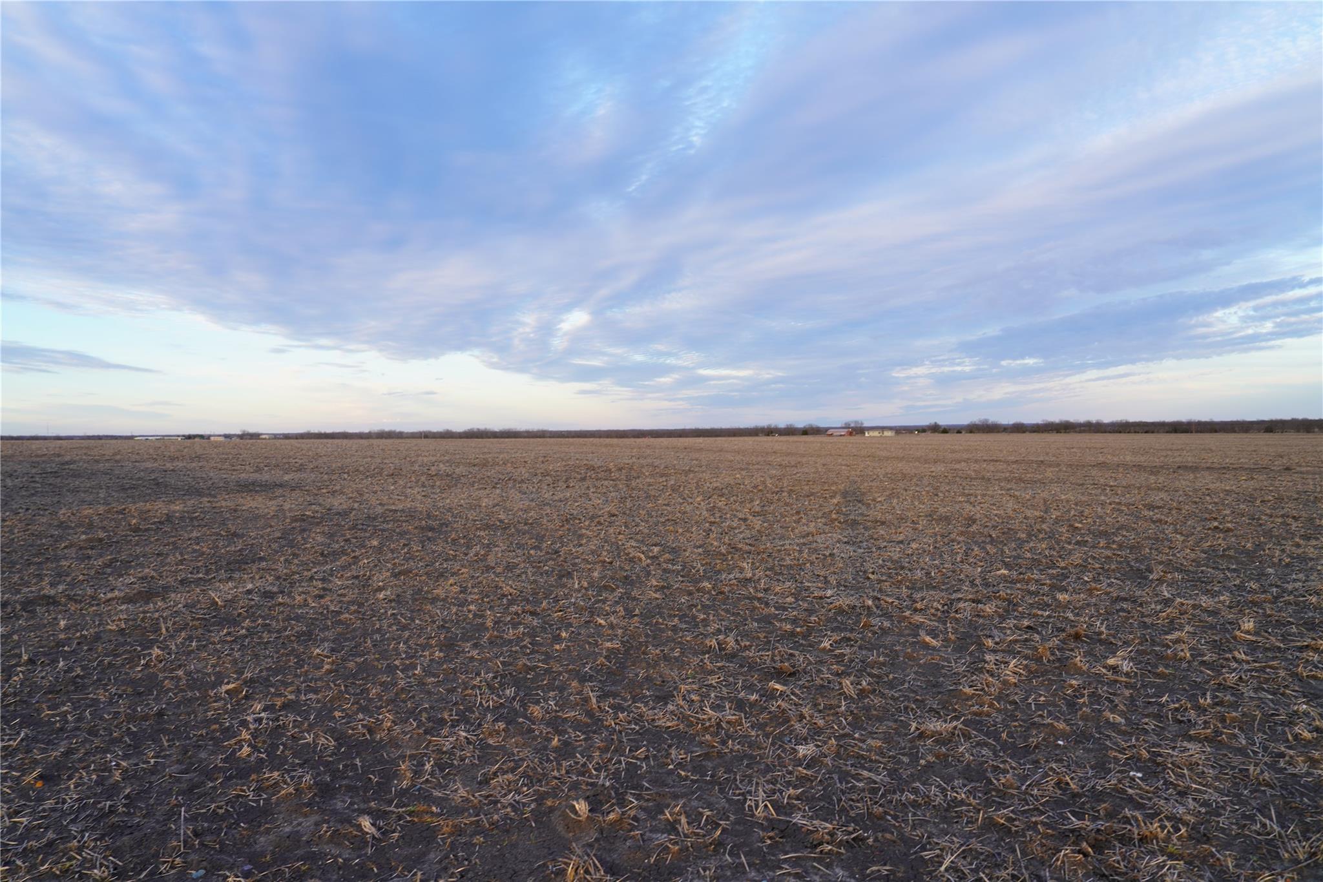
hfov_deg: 73.7
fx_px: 882
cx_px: 662
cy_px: 441
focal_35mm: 24
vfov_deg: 53.1
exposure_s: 1/100
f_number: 4
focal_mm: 24
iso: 100
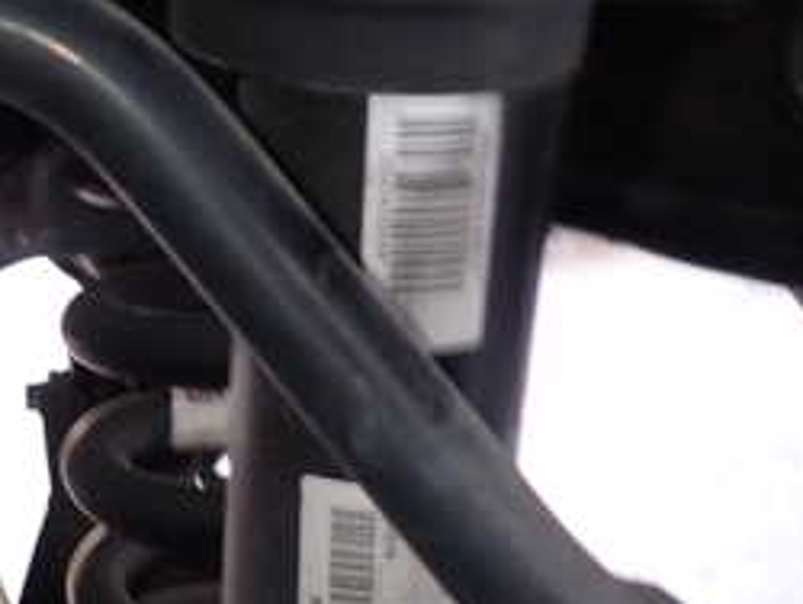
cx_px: -16
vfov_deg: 24.5
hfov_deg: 29.8
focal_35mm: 60
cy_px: 308
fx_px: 1393
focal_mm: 4.5
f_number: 2
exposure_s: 1/30
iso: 200
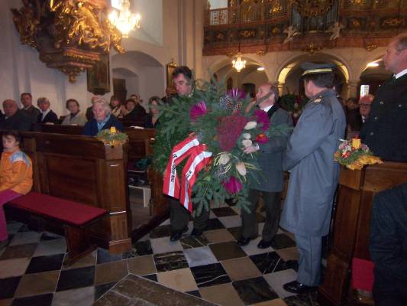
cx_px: 204
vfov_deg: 58.9
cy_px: 153
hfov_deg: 73.9
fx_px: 270
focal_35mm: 23
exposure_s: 1/30
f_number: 2.8
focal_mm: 3.8
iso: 200
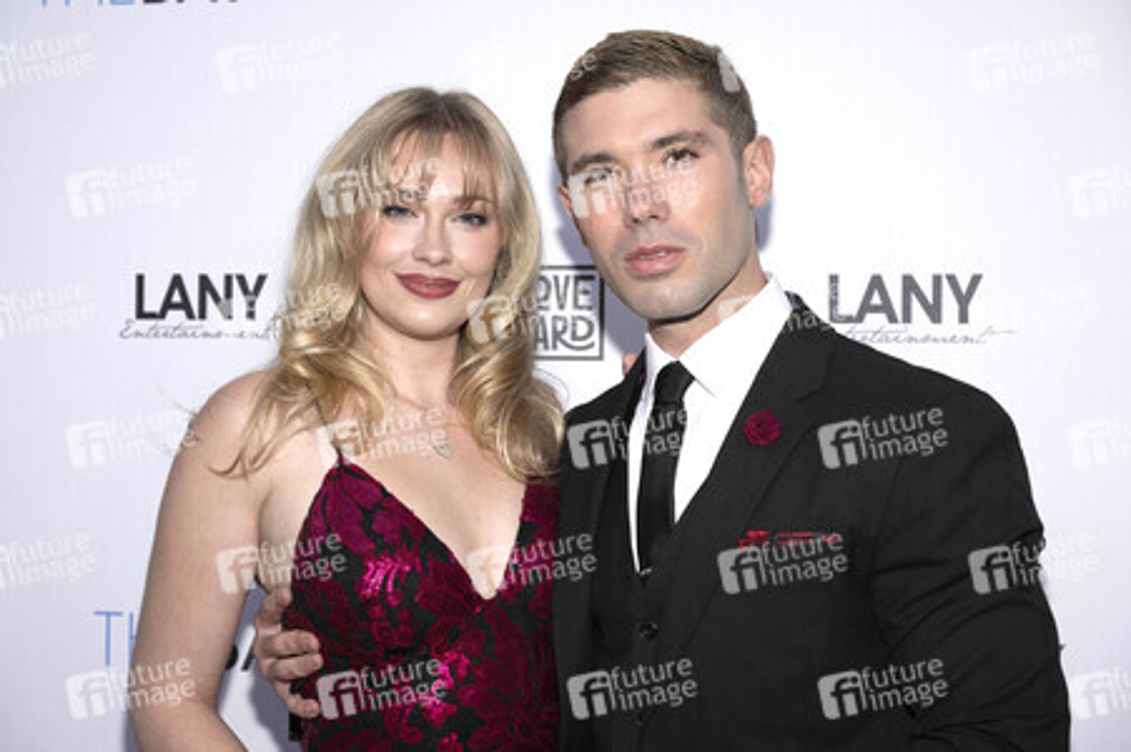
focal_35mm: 63
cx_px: 566
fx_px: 1978
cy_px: 376
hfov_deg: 31.9
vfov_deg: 21.5
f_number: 5.6
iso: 800
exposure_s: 1/200
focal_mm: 63
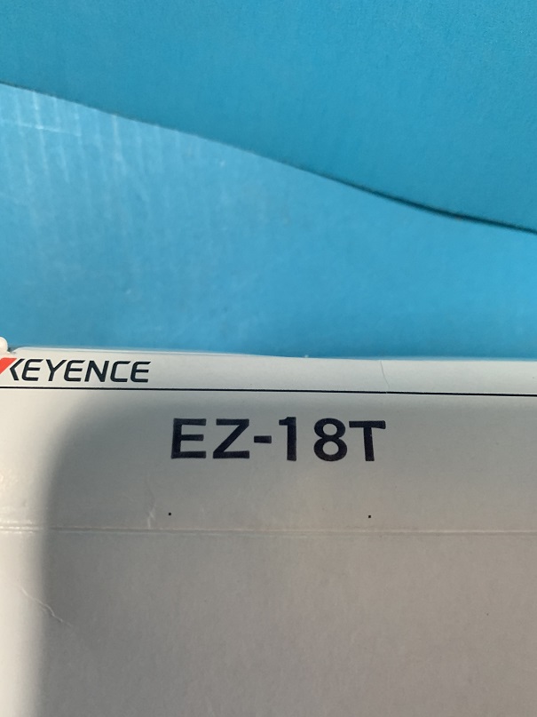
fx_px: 538
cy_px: 358
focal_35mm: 26
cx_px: 268
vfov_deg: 67.3
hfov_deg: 53.1
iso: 400
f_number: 1.8
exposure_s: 1/52
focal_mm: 4.25
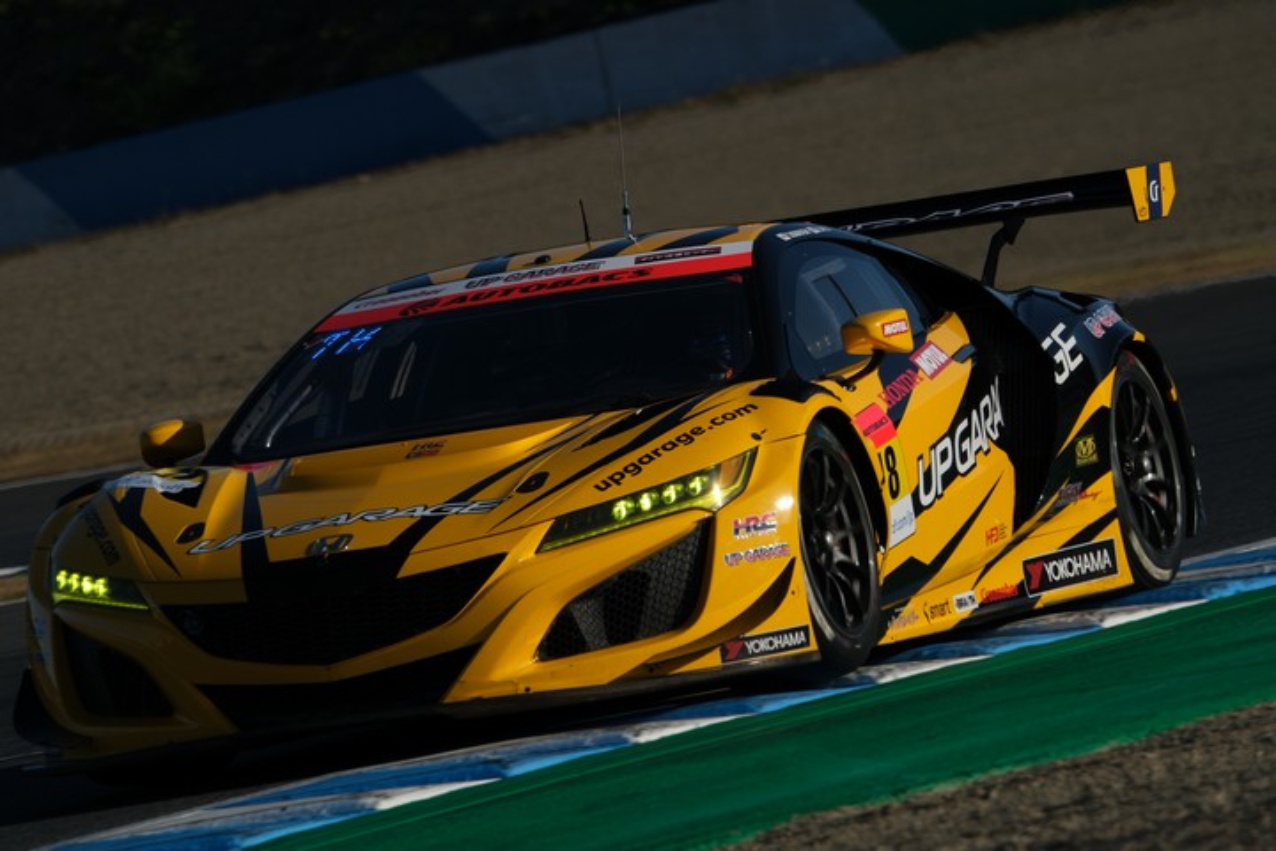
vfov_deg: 2.9
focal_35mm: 474
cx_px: 638
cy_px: 426
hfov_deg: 4.3
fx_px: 16799
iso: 200
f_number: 9
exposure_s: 1/800
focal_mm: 316.2
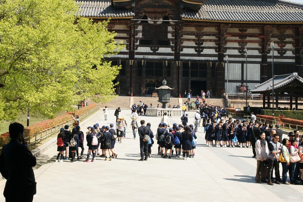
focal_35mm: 60
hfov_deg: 33.3
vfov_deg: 22.5
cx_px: 124
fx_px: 505
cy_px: 55
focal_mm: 35
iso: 400
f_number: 11
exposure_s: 1/250
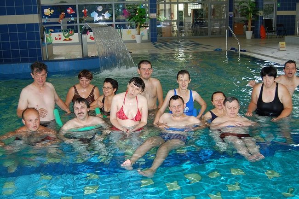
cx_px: 150
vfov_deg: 34.1
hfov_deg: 49.6
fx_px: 324
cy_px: 100
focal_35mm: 39
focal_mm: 26
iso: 400
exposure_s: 1/60
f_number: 4.2
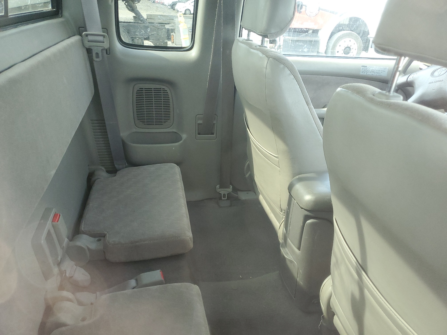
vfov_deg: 53.1
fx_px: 336
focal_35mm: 26
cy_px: 168
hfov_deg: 67.3
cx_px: 224
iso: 147
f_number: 1.5
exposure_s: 1/60.2
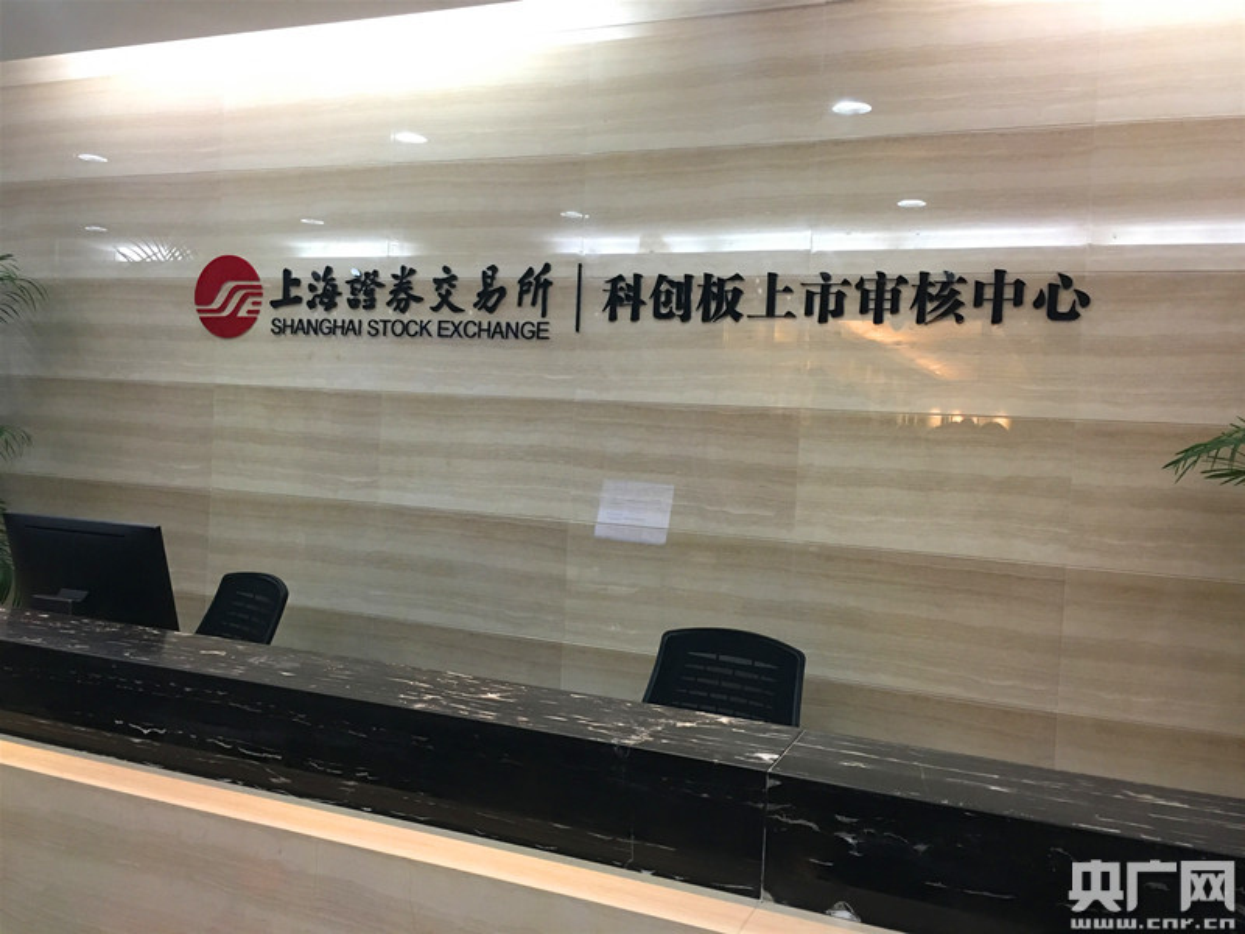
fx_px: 1043
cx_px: 622
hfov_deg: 61.7
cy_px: 467
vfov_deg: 48.2
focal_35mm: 29
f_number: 2.2
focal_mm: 4.15
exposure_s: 1/17
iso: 80
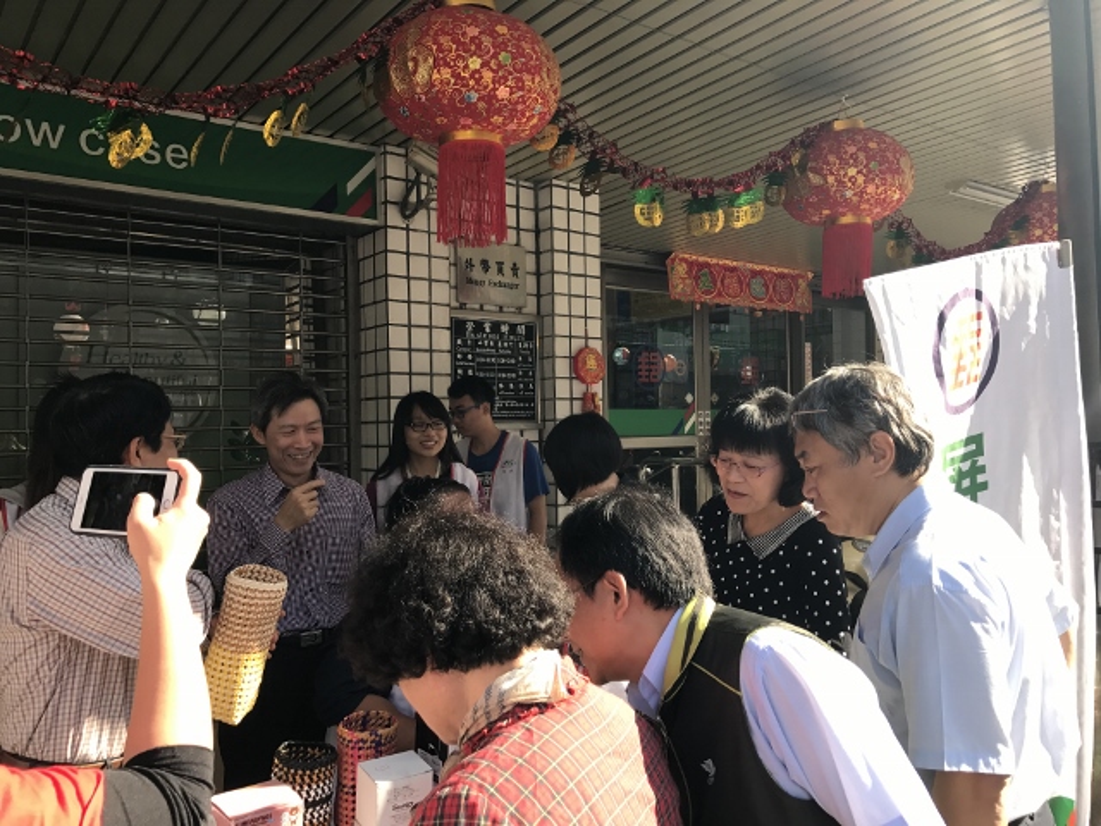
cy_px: 413
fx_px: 891
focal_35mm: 28
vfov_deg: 49.7
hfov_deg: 63.4
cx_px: 550
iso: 20
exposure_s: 1/406
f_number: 1.8
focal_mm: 3.99
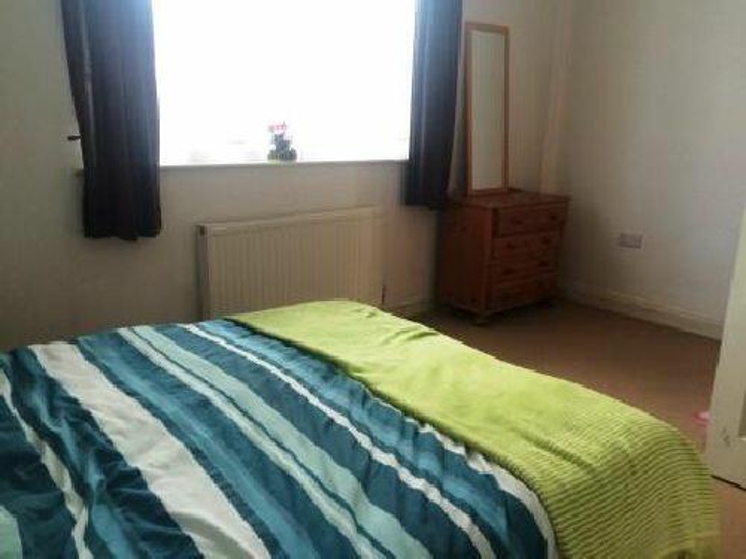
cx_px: 373
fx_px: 625
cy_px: 280
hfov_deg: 61.7
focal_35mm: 29
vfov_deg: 48.2
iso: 80
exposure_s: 1/30
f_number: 2.2
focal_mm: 4.15
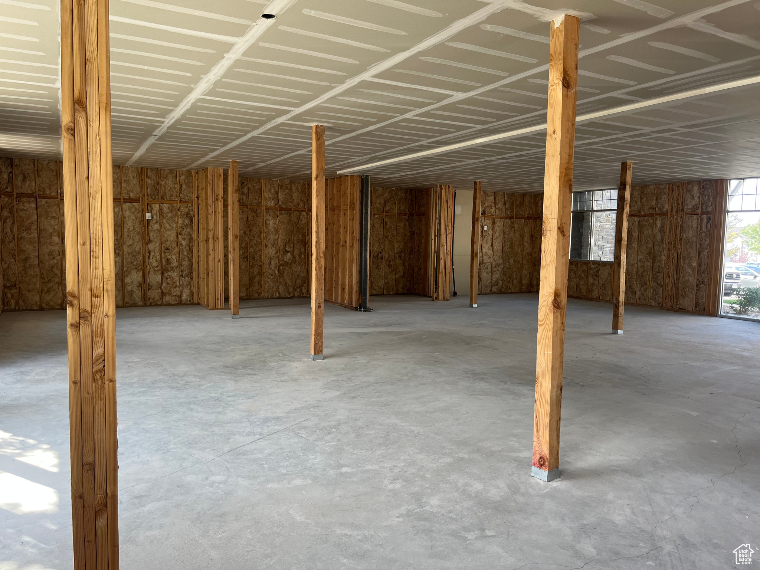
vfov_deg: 53.1
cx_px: 380
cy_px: 285
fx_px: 571
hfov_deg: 67.3
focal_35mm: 26
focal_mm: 5.1
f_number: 1.6
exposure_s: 1/122
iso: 40
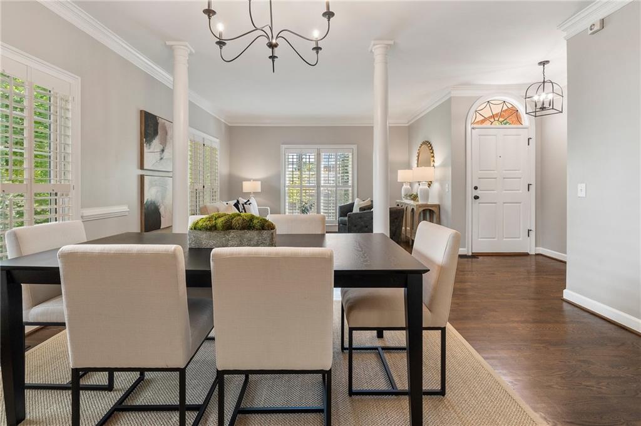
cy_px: 213
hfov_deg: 96.8
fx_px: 285
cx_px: 320
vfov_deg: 73.7
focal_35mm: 16
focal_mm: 16
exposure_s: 1/160
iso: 640
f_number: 7.1
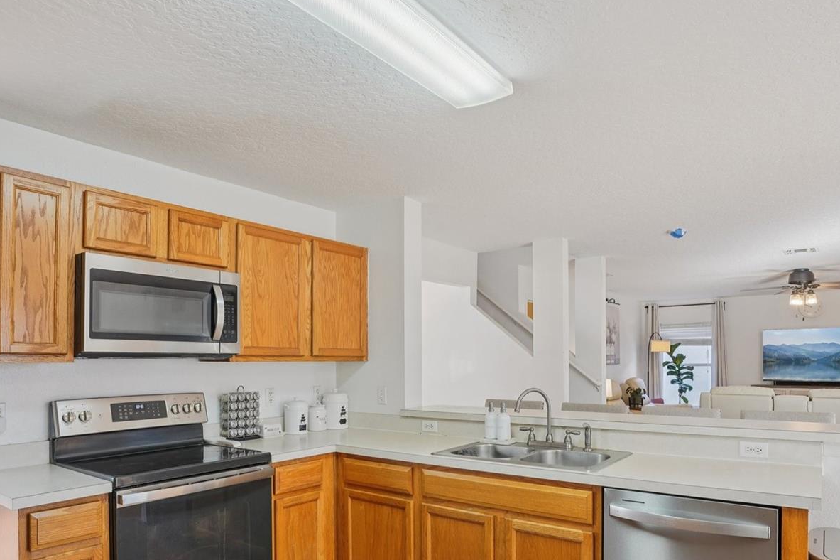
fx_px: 536
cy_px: 359
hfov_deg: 76.1
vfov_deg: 54.3
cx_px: 427
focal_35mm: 23
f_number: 8
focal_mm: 17
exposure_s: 1/25
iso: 400
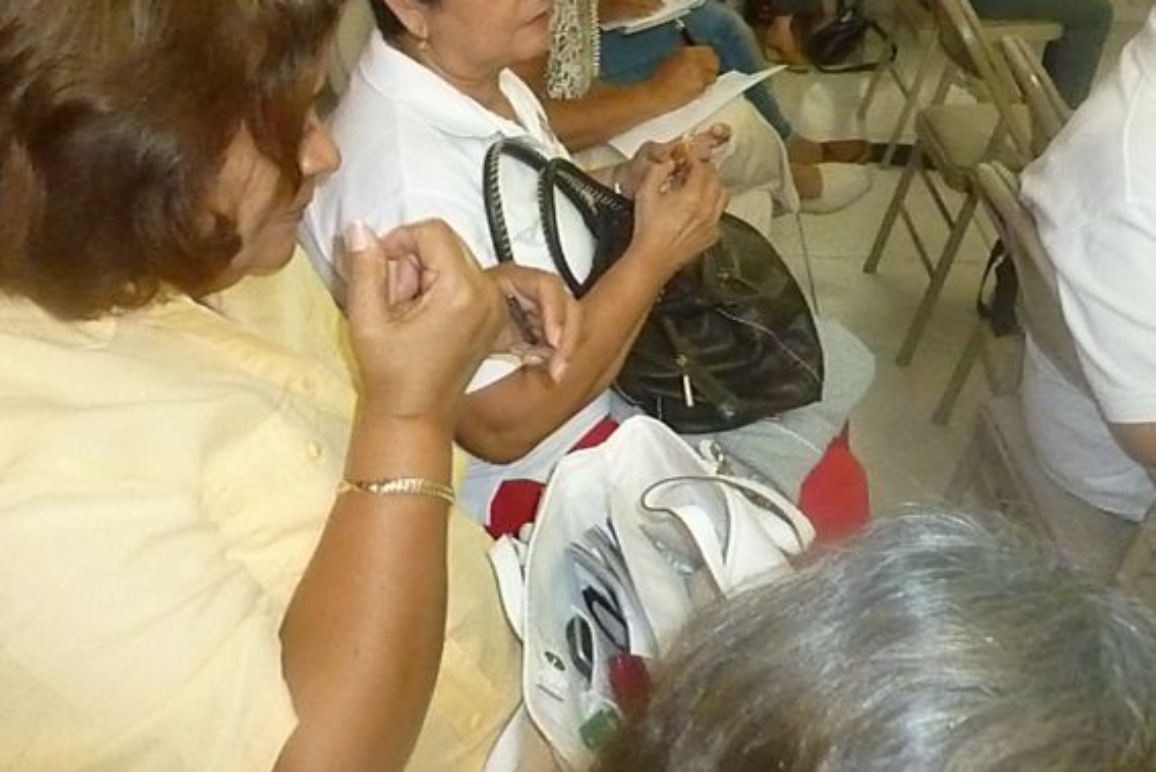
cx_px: 635
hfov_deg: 47.3
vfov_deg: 31.9
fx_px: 1317
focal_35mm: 41
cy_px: 171
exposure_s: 1/60
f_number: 3.3
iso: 1600
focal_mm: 5
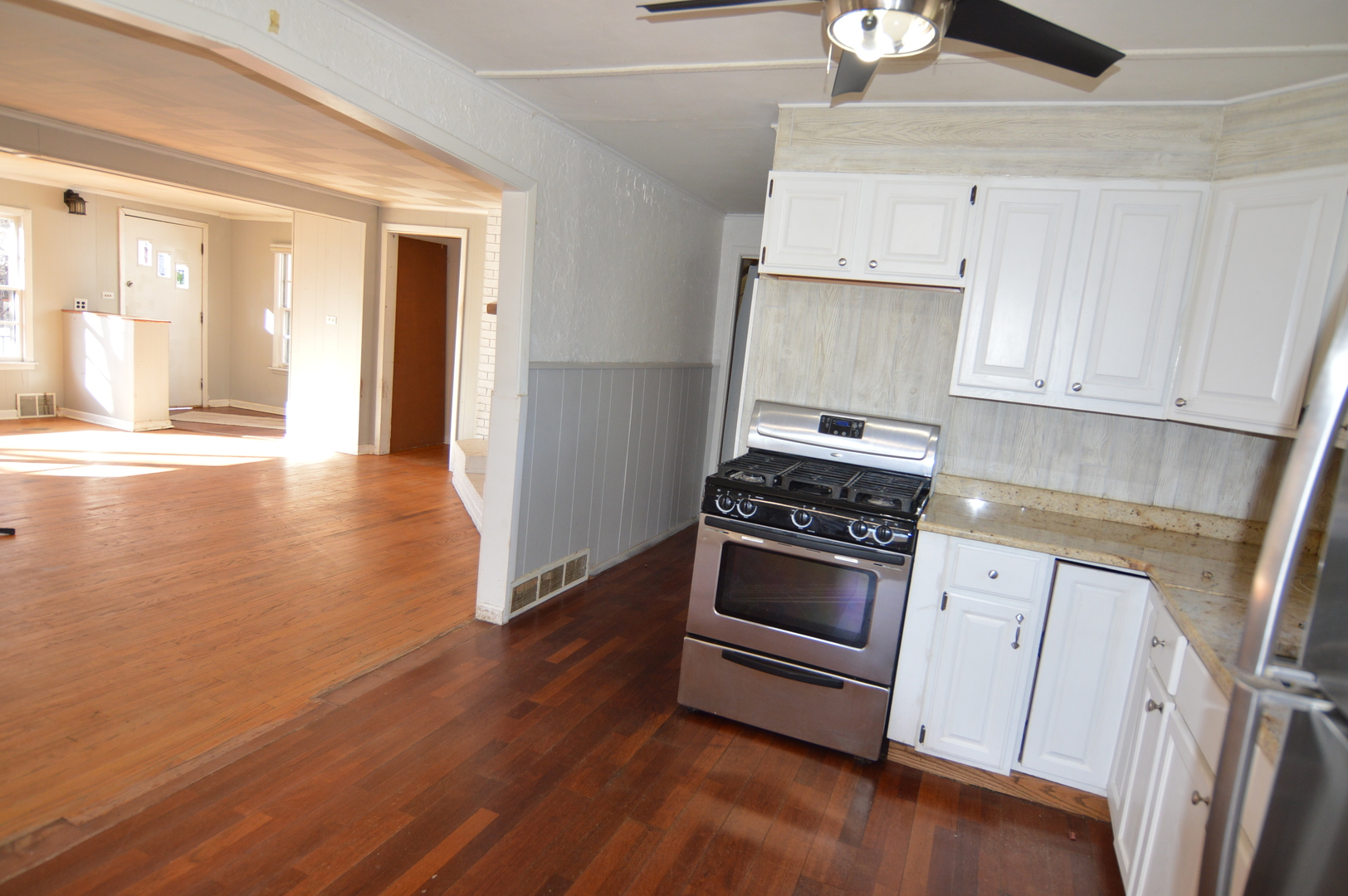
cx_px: 674
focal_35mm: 21
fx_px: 786
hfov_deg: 81.2
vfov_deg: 59.4
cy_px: 448
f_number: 4
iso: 400
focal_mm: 14
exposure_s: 1/125
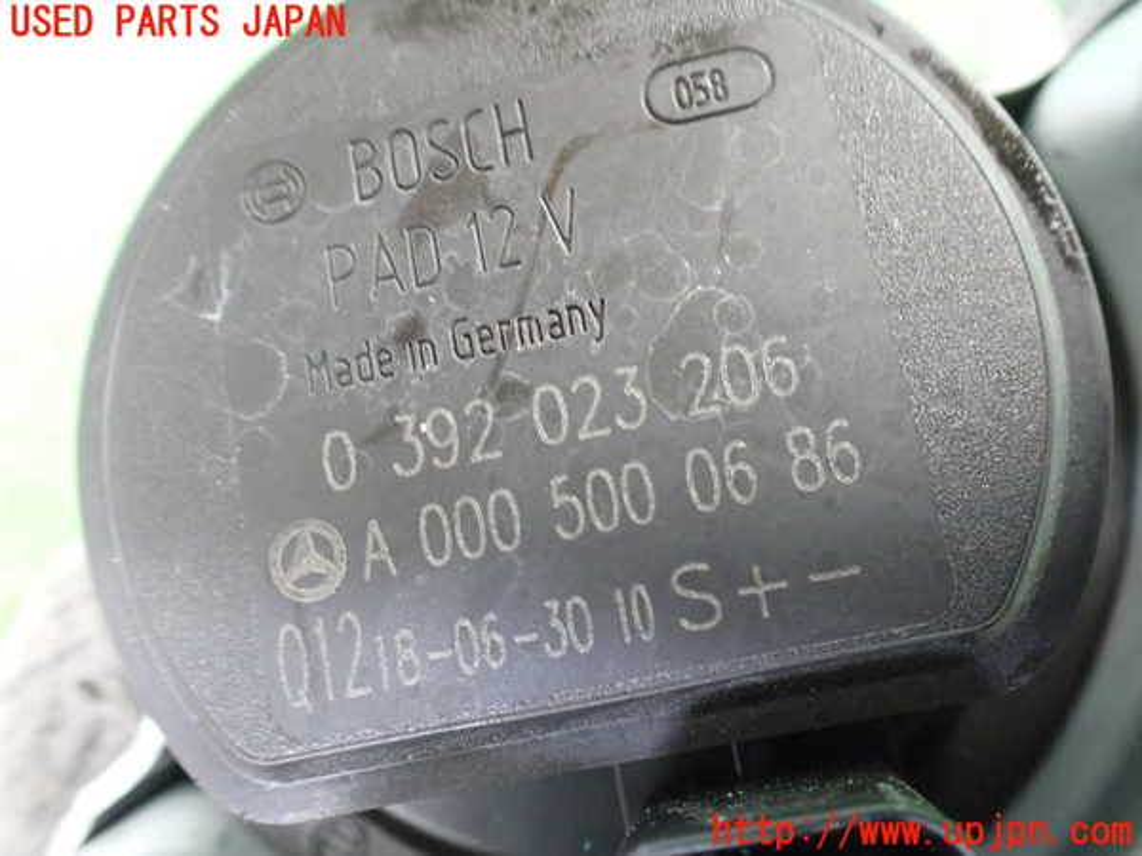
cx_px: 571
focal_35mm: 30
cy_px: 428
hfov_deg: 60.0
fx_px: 990
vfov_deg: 46.8
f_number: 2.3
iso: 1250
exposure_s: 1/30
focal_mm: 5.4
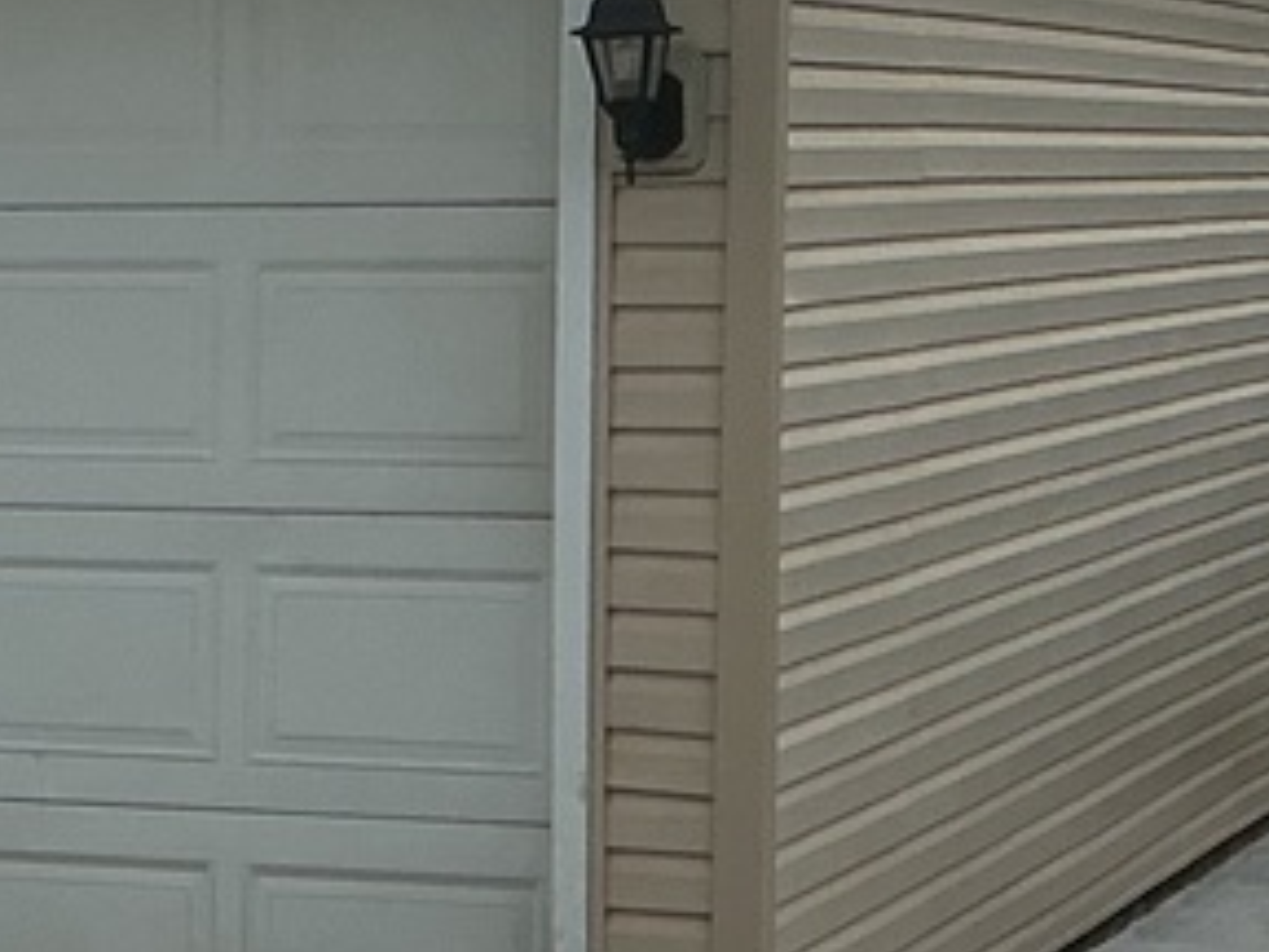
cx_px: -304
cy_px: 740
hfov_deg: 13.2
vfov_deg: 10.2
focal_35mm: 145
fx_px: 5316
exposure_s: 1/2320
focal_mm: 3
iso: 25
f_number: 1.8
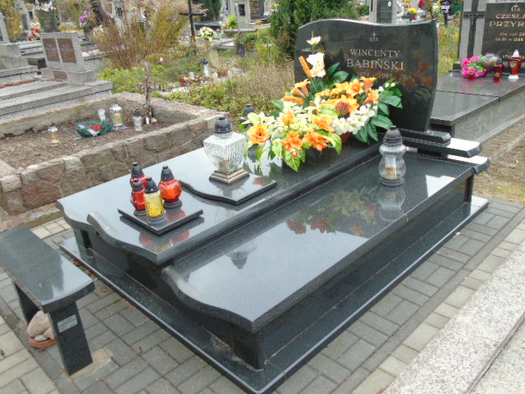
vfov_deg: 48.2
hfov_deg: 61.7
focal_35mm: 29
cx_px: 262
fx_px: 440
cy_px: 197
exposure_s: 1/80
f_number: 3.6
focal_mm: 5.2
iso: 80
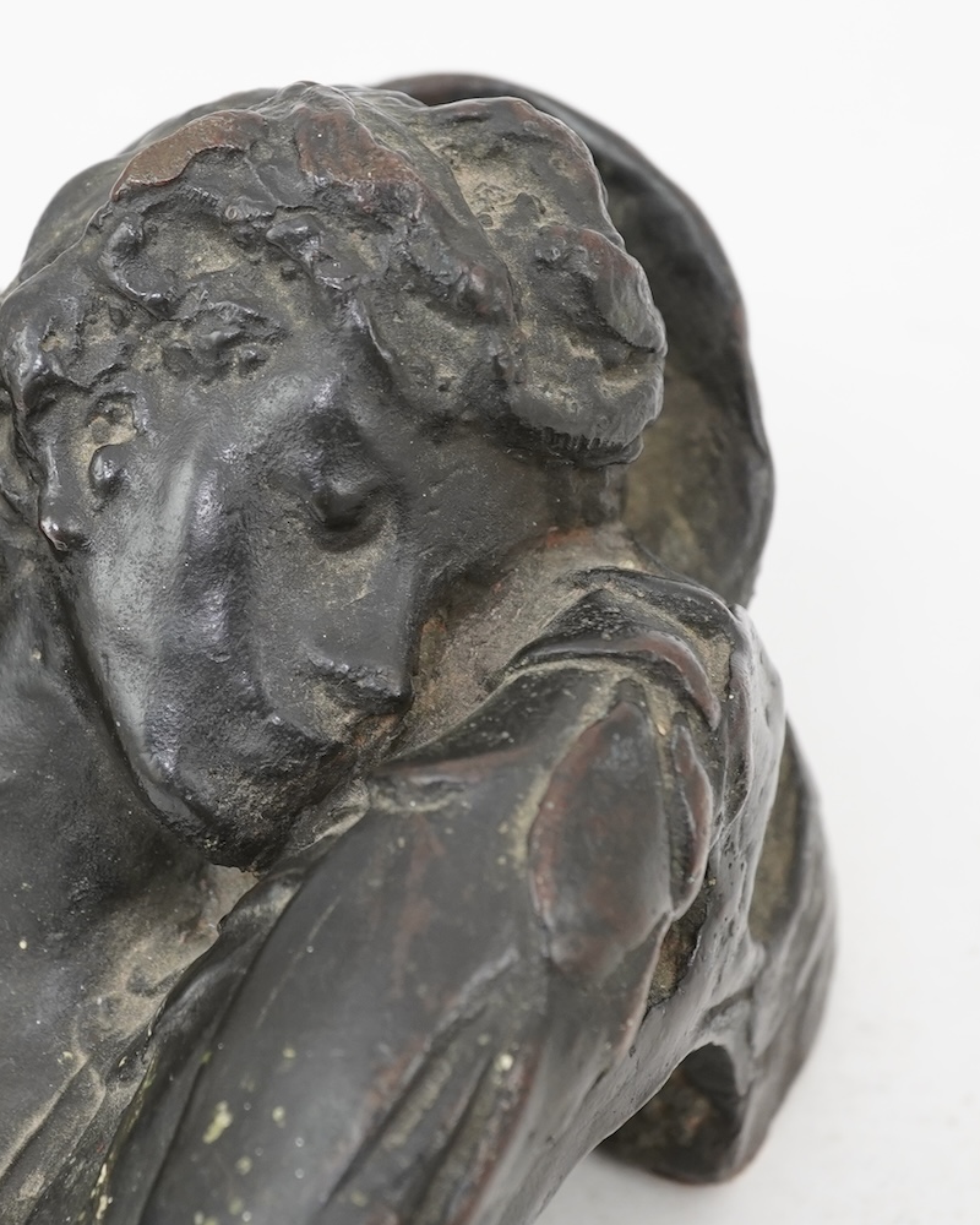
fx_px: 2755
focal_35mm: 76
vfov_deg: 25.1
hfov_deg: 20.1
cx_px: 317
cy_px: 609
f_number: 6.3
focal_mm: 30
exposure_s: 1/40
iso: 1000
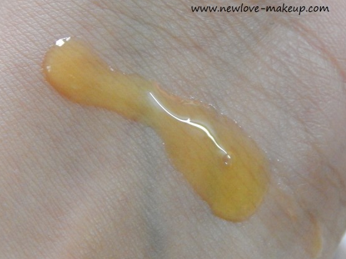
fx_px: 1020
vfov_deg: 14.5
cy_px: 139
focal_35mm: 102
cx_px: 165
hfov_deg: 19.3
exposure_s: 1/15
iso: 800
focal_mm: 16.6
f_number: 4.4
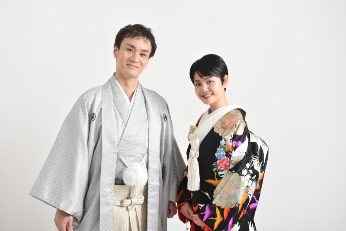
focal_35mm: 56
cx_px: 173
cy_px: 116
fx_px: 538
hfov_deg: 35.6
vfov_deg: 24.2
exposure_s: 1/160
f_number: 5
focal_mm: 56
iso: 200
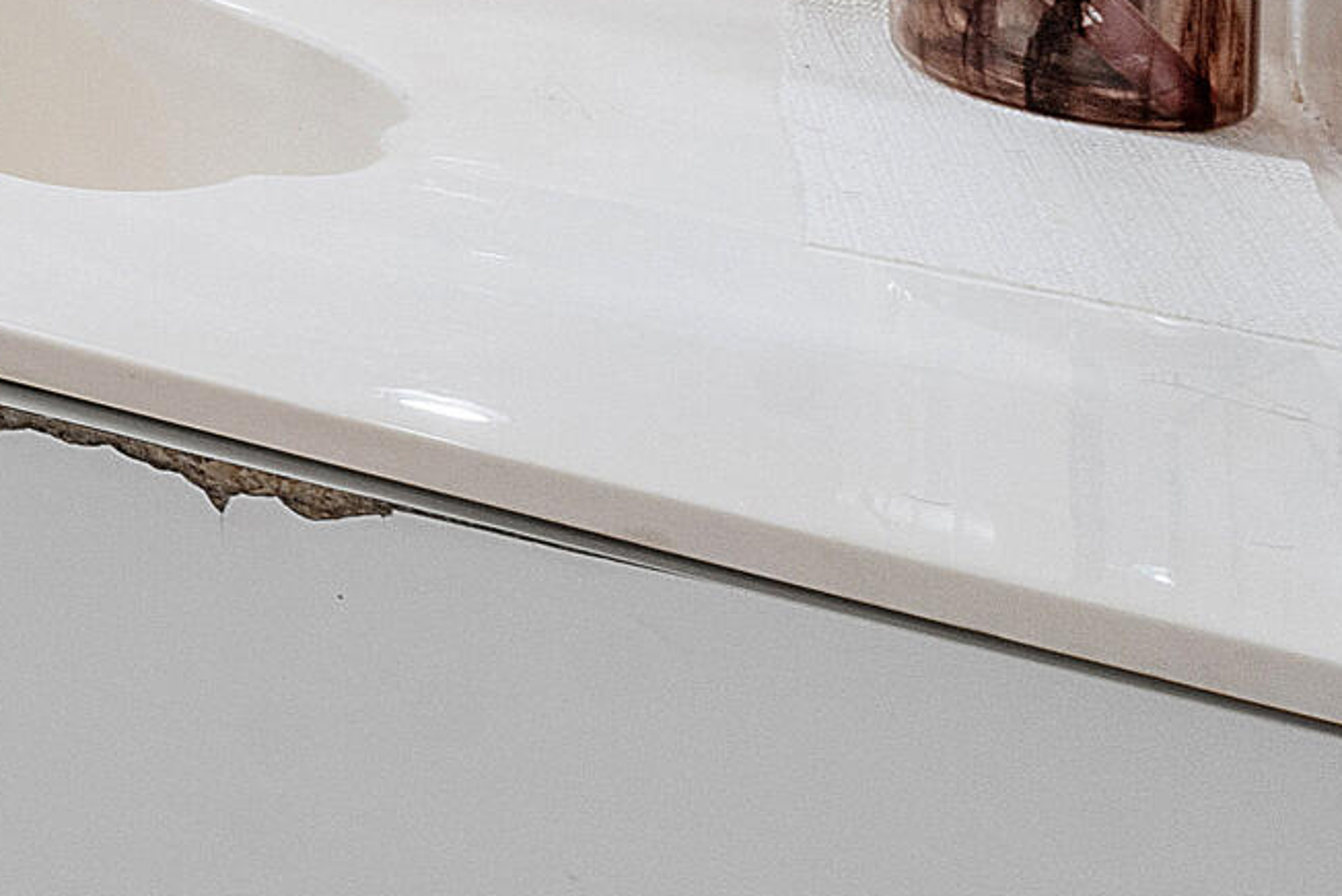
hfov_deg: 19.5
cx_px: -1225
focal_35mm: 69
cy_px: -903
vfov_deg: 15.6
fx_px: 2573
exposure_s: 1/2.5
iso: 160
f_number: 11
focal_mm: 10
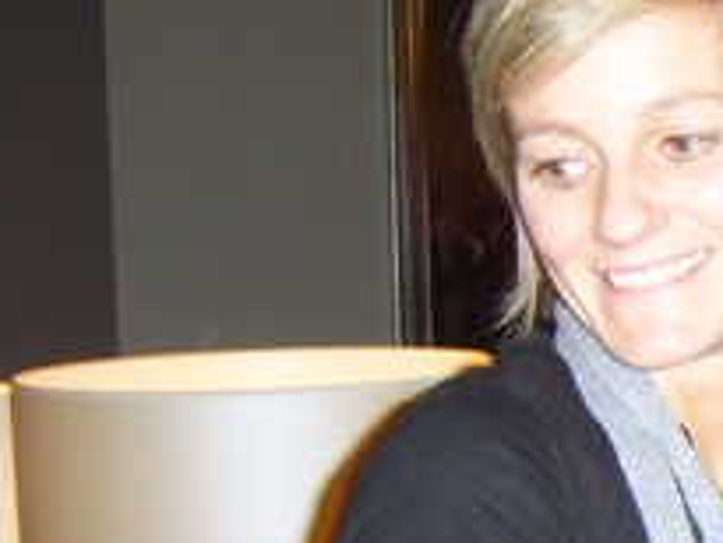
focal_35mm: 111
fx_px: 2320
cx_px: 1023
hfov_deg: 16.4
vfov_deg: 13.3
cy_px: 427
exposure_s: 1/30
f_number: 2.8
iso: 100
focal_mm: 7.8
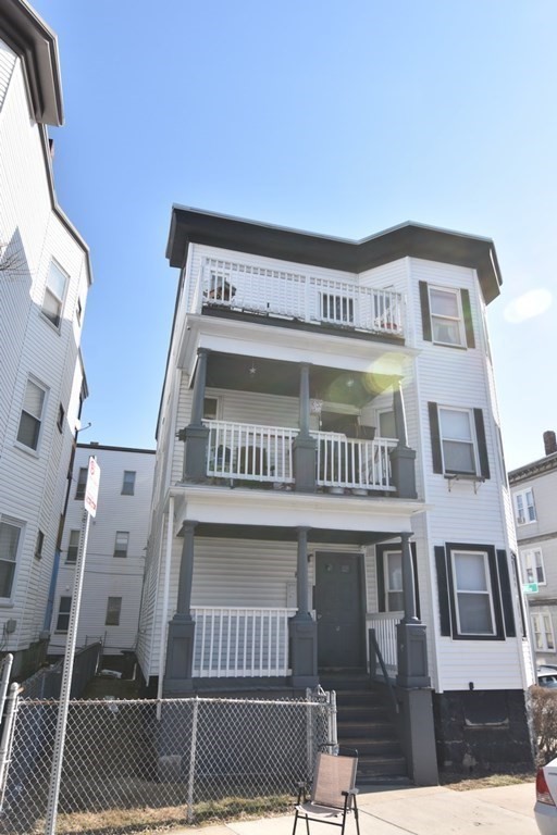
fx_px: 522
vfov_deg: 77.3
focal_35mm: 22
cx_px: 278
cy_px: 418
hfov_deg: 56.1
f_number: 8
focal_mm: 15
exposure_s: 1/500
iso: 220
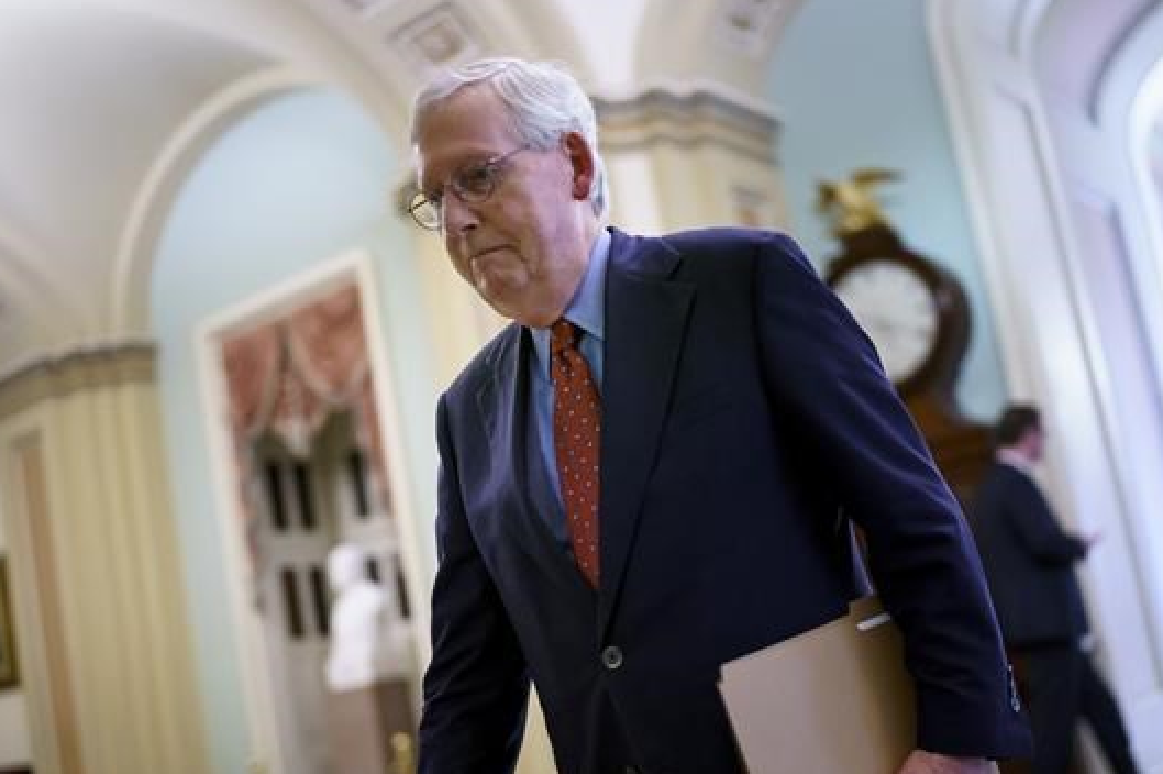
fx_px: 1388
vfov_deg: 31.1
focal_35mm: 43
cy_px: 467
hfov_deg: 45.5
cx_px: 585
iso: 2500
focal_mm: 35
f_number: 1.4
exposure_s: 1/500
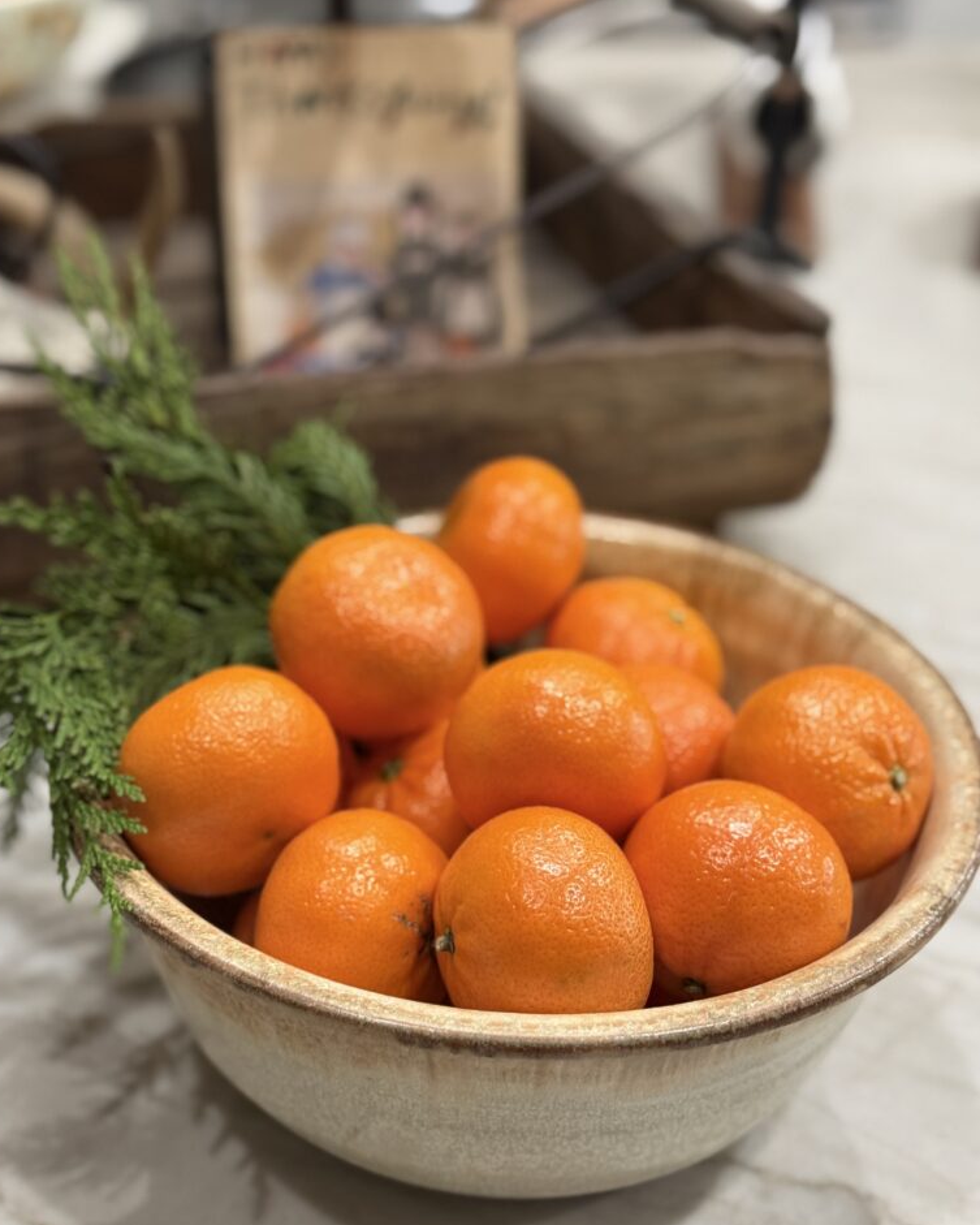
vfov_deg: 36.6
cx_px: 482
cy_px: 651
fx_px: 1849
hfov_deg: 29.7
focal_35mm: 51
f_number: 1.78
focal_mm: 6.76
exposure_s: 1/40
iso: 320
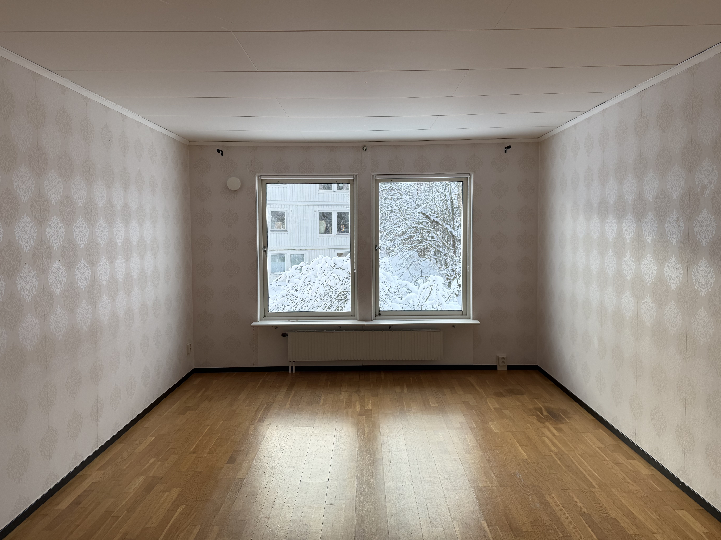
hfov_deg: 69.4
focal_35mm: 25
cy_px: 260
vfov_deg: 54.9
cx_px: 361
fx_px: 521
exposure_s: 1/293
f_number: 1.78
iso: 80
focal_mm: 6.76
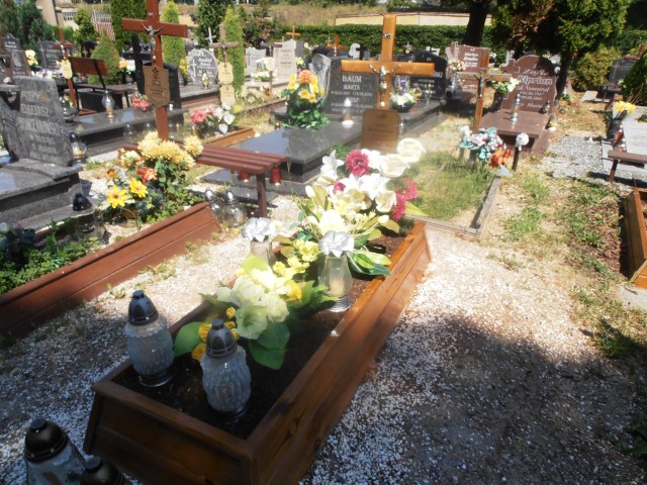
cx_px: 324
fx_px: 449
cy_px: 242
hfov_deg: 71.6
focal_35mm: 24
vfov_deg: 56.8
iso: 80
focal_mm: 4.2
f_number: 7.9
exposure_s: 1/160
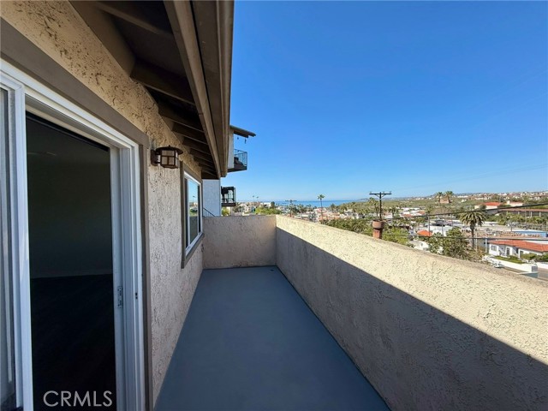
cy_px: 206
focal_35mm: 14
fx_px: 222
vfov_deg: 85.7
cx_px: 274
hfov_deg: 102.1
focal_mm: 2.22
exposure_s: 1/2237
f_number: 2.2
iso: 50
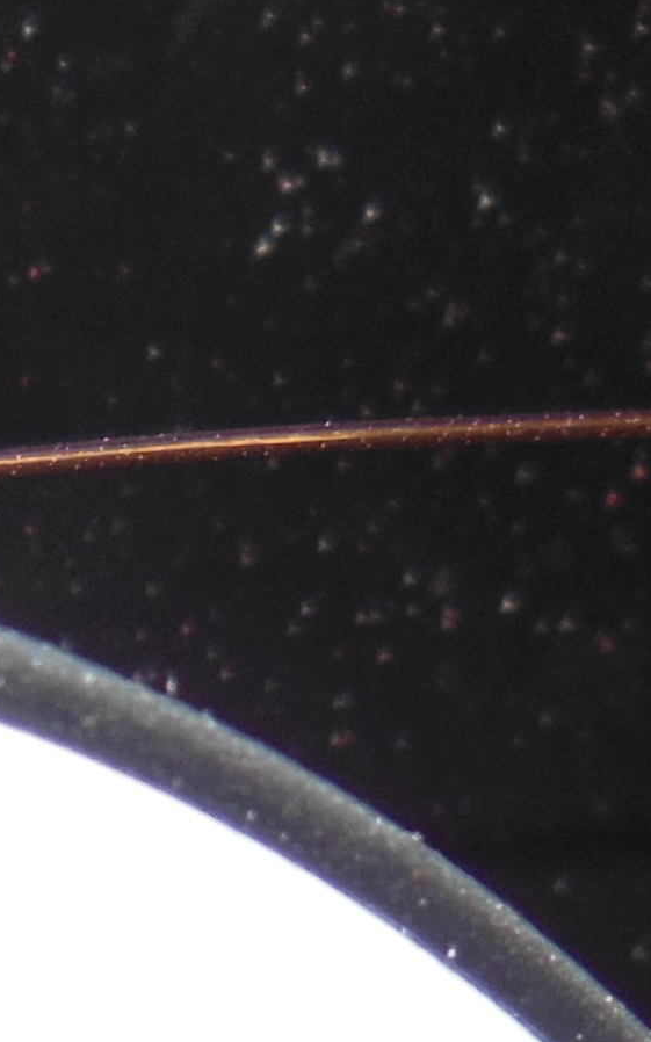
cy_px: 1658
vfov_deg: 14.2
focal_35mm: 136
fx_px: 3862
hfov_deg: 9.0
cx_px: -702
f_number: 7
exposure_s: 1/25
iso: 125
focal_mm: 4.5
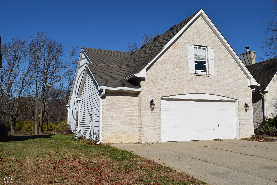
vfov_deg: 38.4
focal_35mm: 34
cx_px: 138
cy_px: 92
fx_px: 266
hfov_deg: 55.1
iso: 200
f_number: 13
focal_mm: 23
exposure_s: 1/640
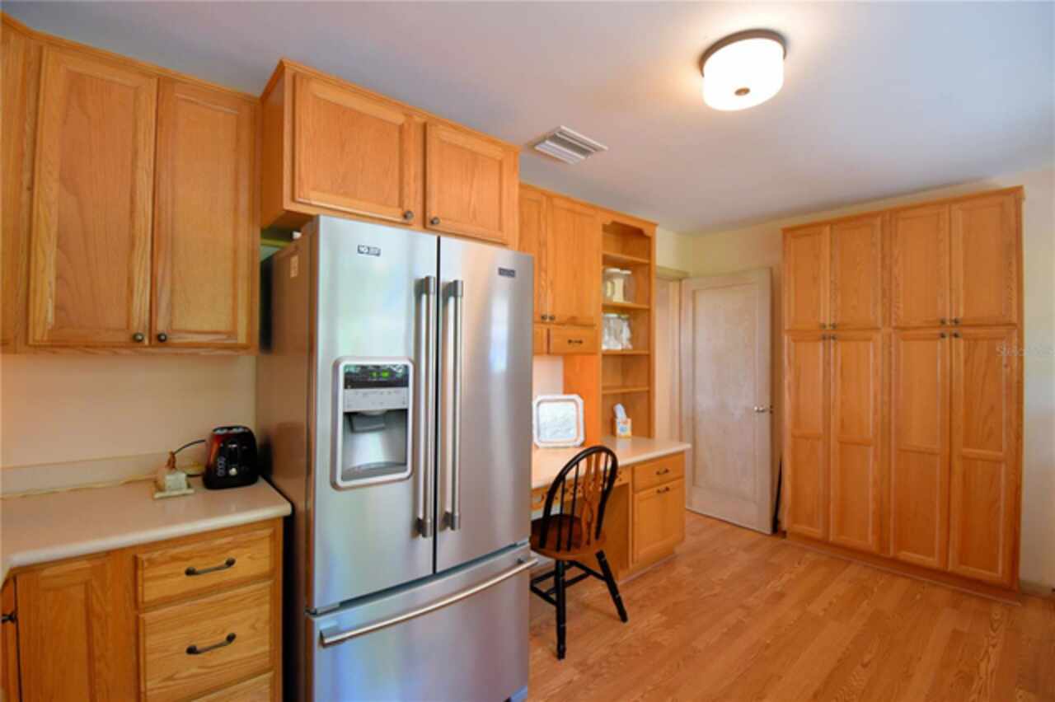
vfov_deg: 77.3
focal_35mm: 15
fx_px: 439
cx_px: 528
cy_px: 351
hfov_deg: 100.4
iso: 560
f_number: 4.5
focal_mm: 10
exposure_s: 1/30
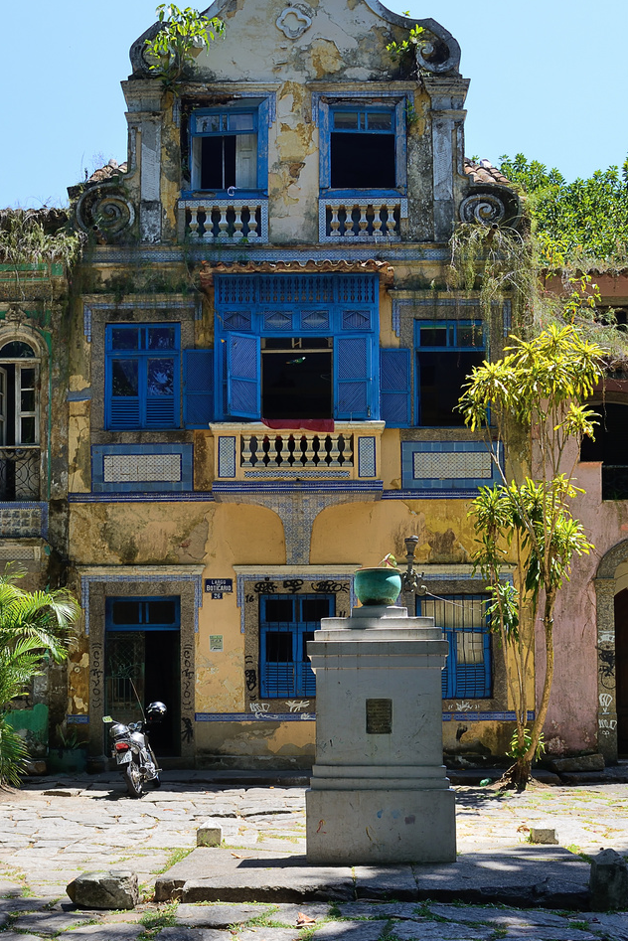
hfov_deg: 32.6
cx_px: 299
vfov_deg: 47.3
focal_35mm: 41
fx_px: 1072
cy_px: 429
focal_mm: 24
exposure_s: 1/80
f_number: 10
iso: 100
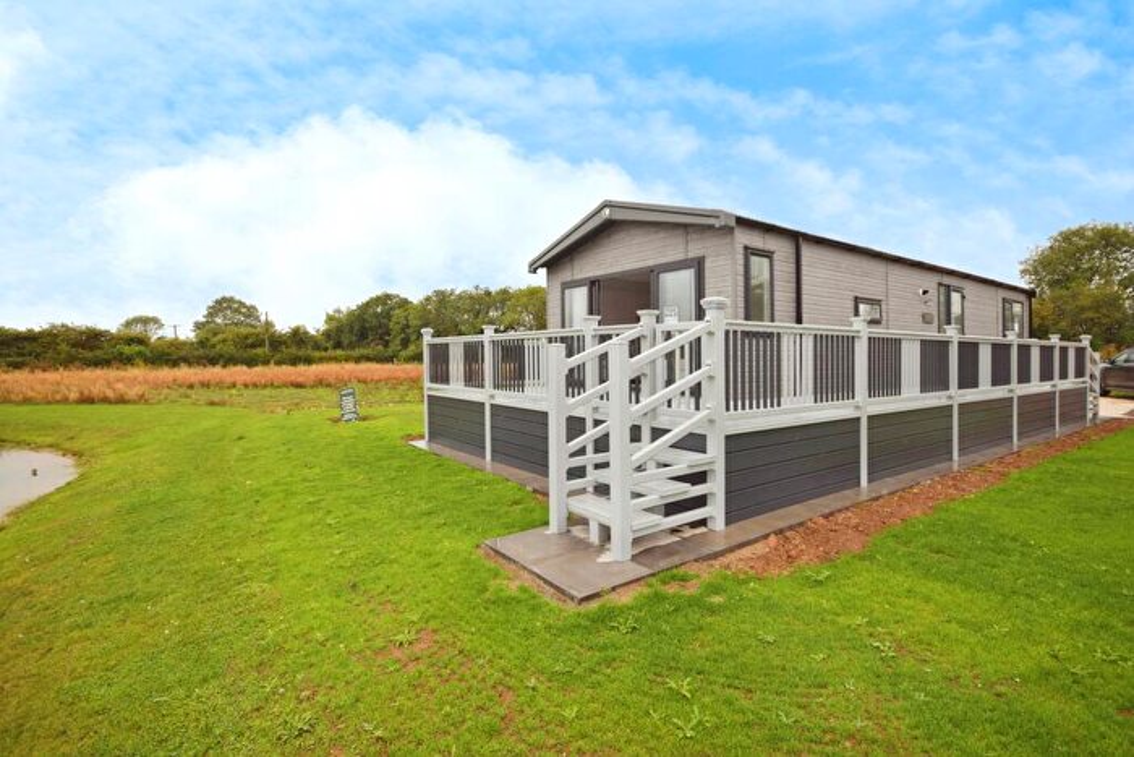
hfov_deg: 92.4
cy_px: 378
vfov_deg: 69.7
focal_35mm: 17
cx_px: 567
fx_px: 543
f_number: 6.3
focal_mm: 11.5
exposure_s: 1/160
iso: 100
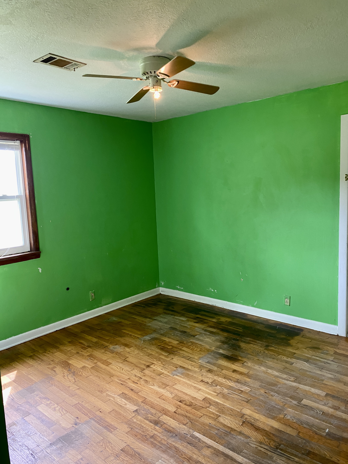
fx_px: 349
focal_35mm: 26
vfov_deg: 67.3
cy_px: 232
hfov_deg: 53.1
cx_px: 174
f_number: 1.8
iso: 160
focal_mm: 4.25
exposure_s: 1/60
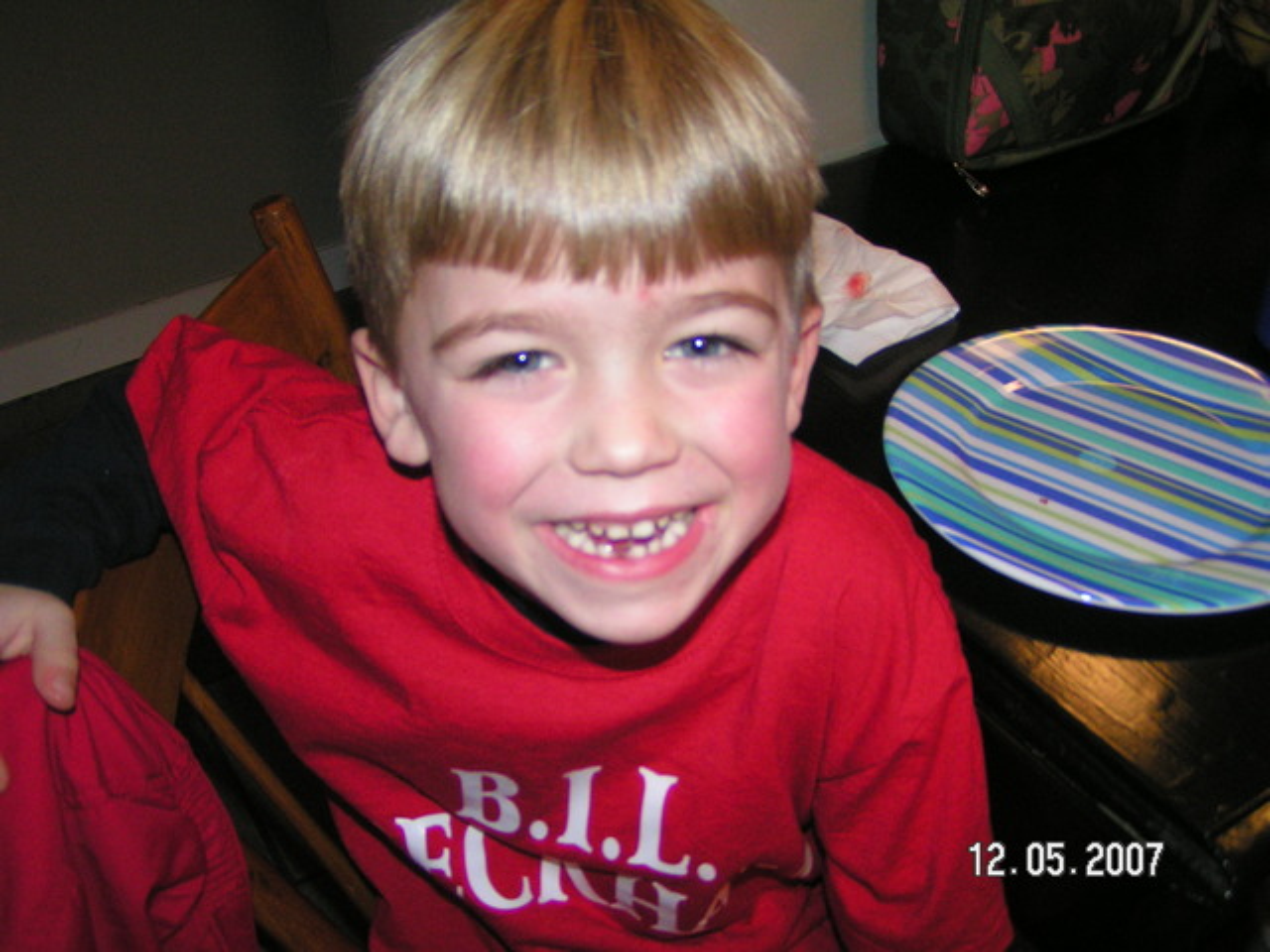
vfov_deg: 37.7
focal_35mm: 38
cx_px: 635
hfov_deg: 49.0
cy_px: 476
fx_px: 1394
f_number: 2.8
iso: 200
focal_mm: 5.8
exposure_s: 1/40
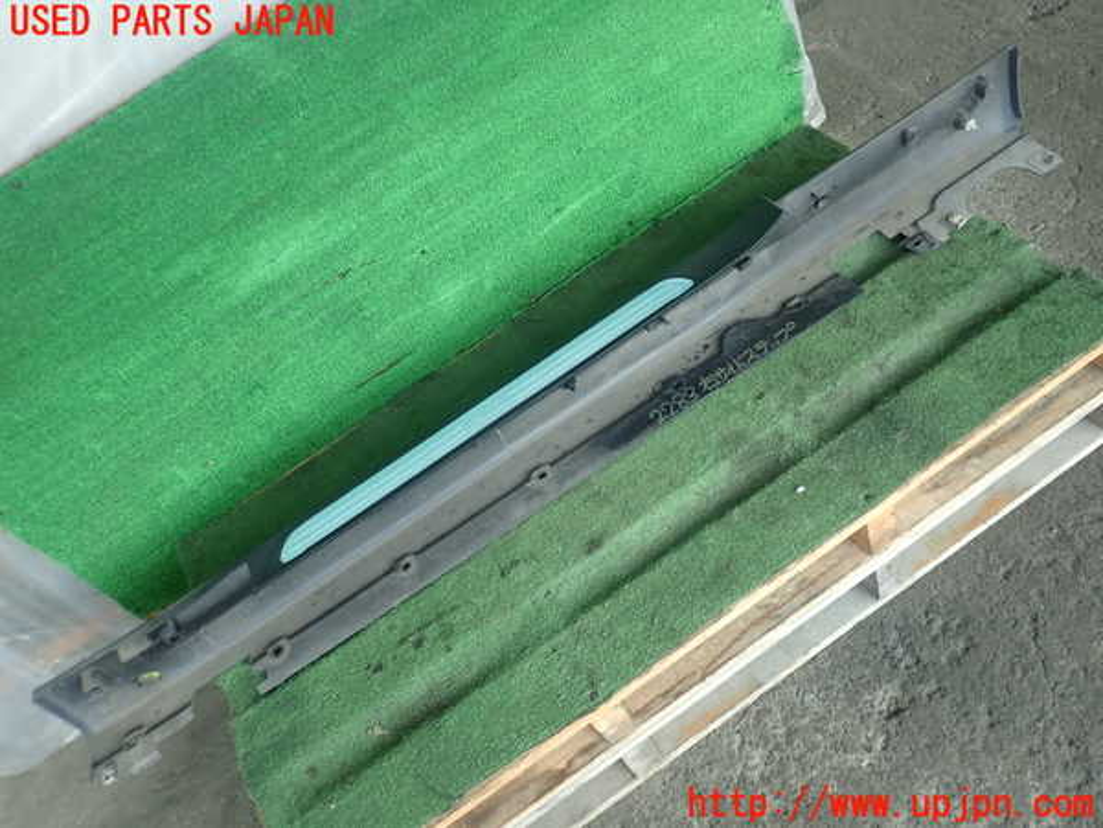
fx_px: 892
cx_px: 552
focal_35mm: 28
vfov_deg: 49.7
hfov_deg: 63.4
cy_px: 414
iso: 125
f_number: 2.2
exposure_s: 1/60
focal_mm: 5.14
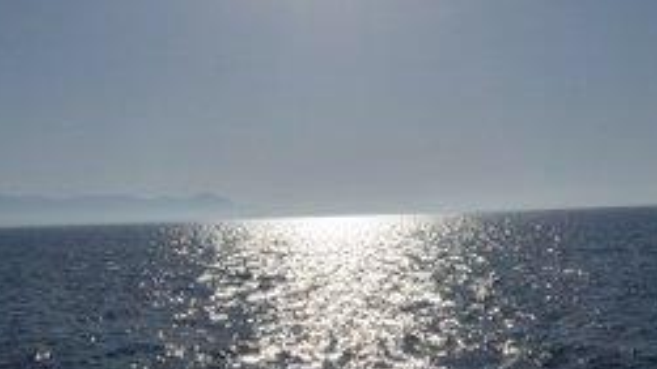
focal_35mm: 52
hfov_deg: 39.8
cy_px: 170
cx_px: 356
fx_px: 906
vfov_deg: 23.0
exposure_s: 1/1600
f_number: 7.1
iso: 125
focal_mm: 4.3
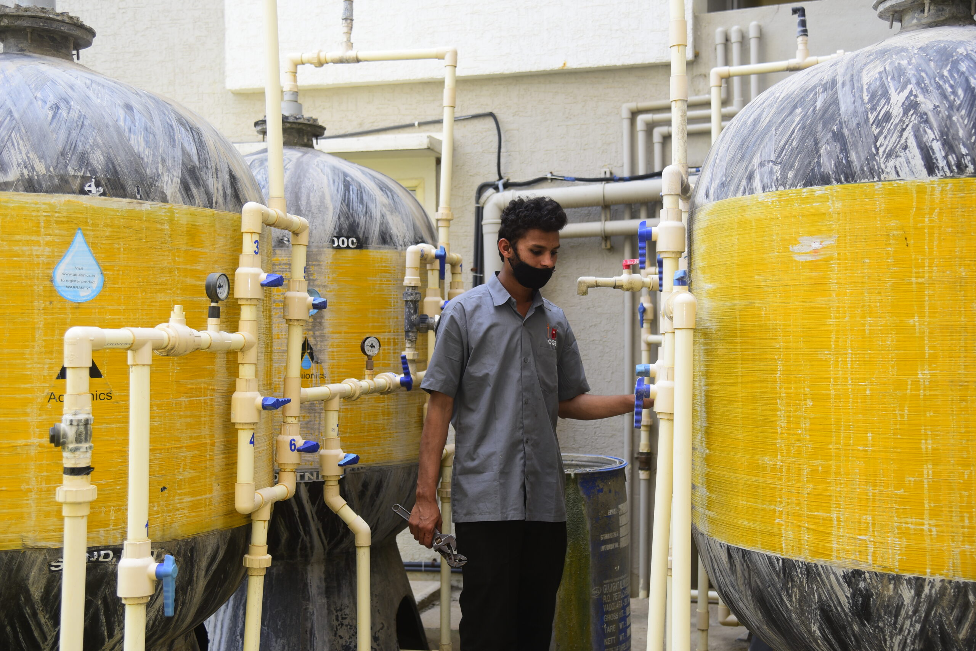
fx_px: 1193
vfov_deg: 30.5
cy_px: 326
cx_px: 488
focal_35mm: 44
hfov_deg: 44.5
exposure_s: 1/160
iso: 200
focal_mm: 44
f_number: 4
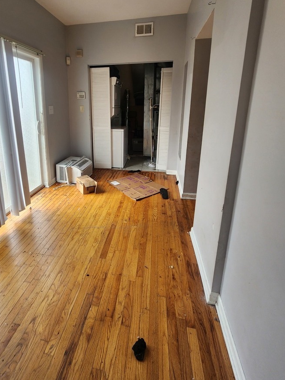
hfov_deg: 77.2
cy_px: 148
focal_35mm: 16
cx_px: 114
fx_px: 176
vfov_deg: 93.0
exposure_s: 1/60
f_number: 2.2
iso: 125
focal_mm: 2.2
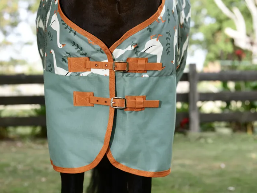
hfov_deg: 20.0
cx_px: 112
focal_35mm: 98
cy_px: 96
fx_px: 728
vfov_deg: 15.1
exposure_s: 1/160
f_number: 5
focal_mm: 90
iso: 125
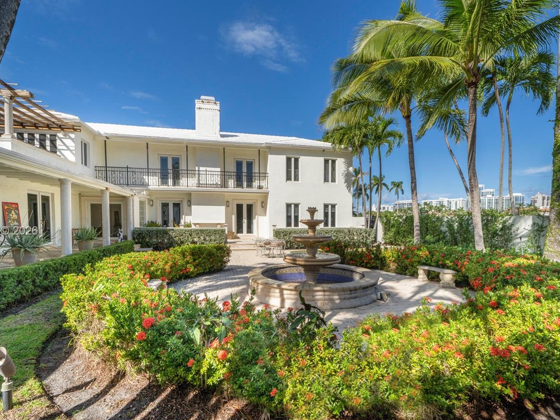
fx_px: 259
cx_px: 275
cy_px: 232
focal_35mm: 16
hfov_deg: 94.5
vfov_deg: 77.8
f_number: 11
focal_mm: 12
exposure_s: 1/400
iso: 200
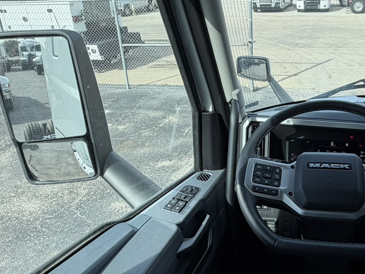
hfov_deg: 51.5
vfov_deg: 41.6
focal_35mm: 34
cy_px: 113
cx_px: 277
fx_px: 358
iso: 40
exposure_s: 1/514
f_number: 2.2
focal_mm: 2.22
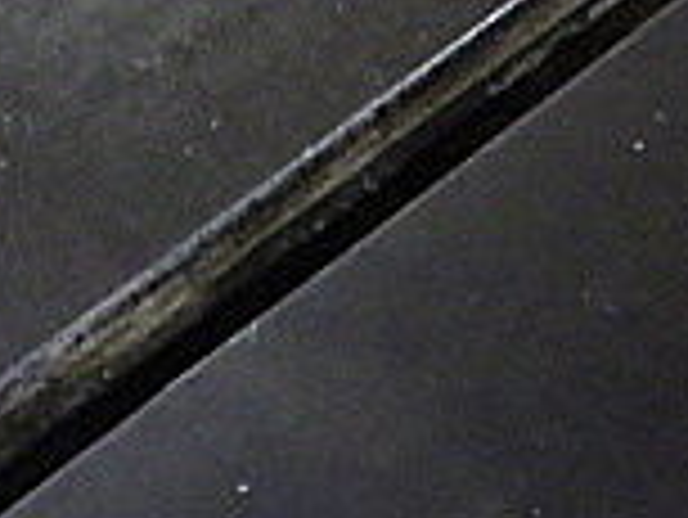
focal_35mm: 117
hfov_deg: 16.7
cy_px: -378
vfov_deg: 11.8
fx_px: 2327
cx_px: 504
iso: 1600
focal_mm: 5
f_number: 3.5
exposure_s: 1/40
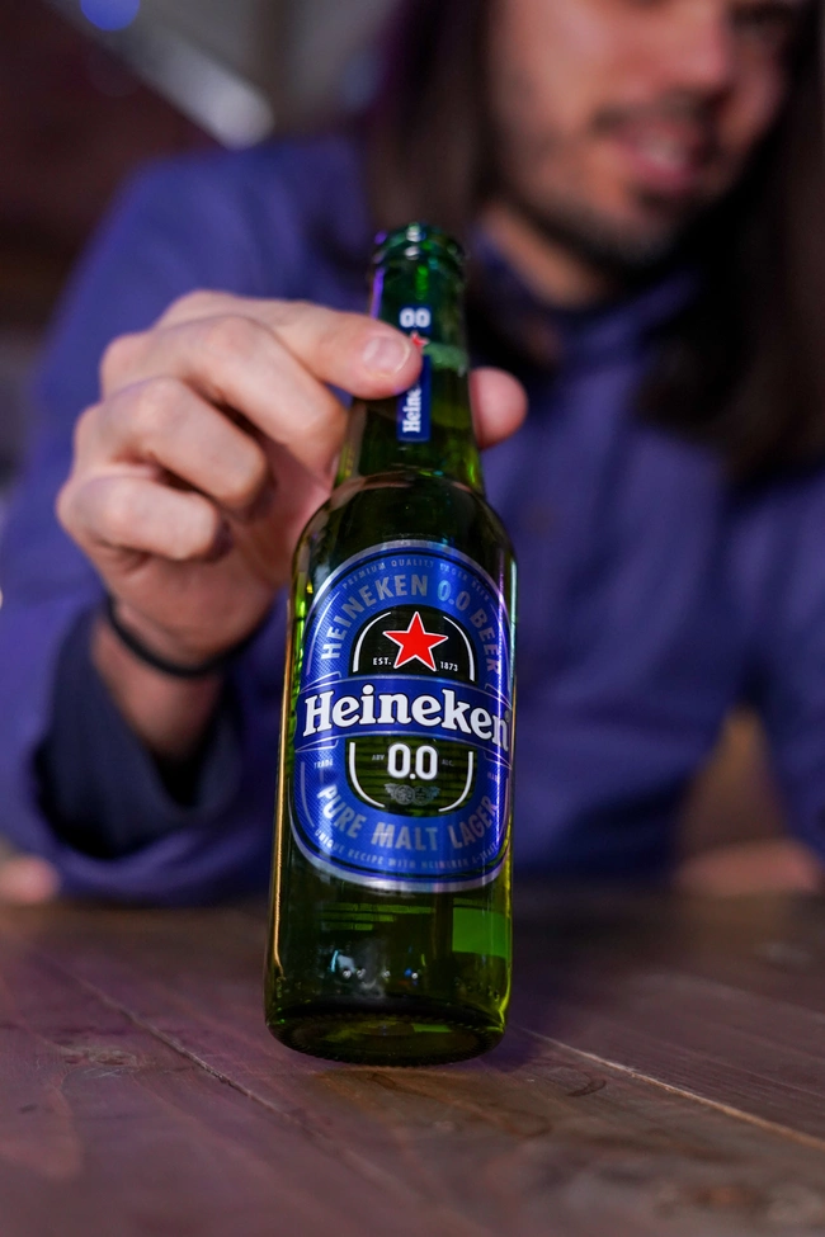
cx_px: 412
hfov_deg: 27.0
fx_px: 1719
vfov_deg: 39.6
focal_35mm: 50
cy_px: 618
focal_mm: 50
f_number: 3.2
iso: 3200
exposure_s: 1/320
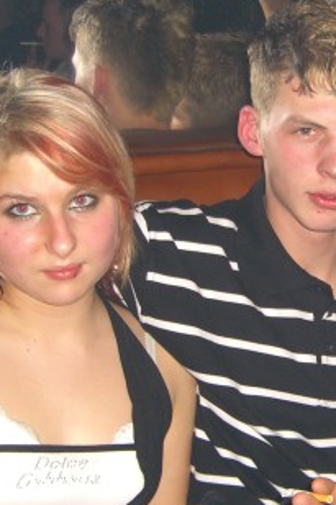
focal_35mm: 77
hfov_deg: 17.3
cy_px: 307
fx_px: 1079
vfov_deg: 26.3
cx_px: 326
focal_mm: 7.9
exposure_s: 1/60
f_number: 2.8
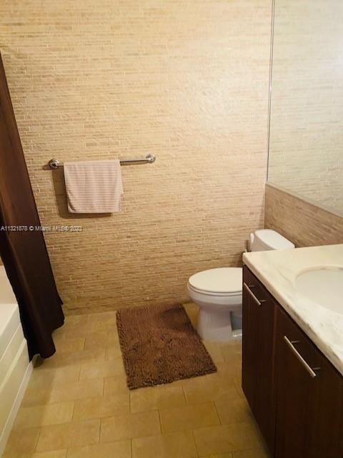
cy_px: 229
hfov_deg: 53.1
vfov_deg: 67.3
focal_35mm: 26
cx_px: 172
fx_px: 344
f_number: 1.8
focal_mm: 4.25
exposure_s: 1/40
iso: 400
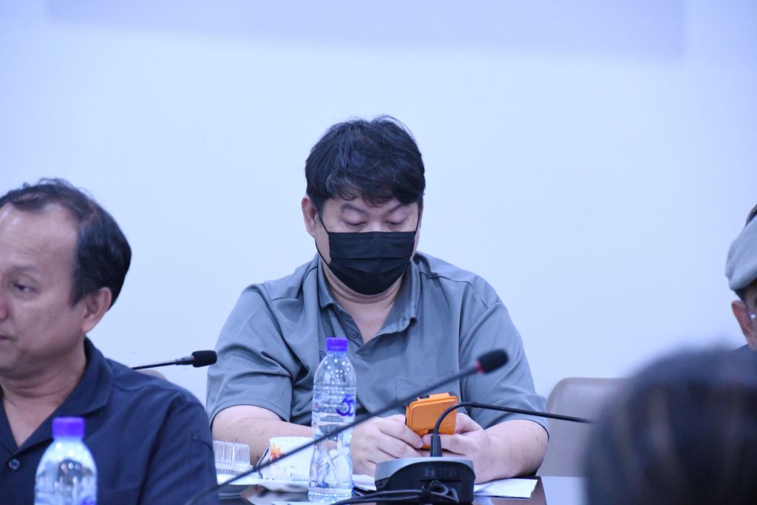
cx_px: 378
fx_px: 4248
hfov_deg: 10.2
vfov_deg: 6.8
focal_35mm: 202
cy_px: 252
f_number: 6
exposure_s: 1/200
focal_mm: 135
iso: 7200
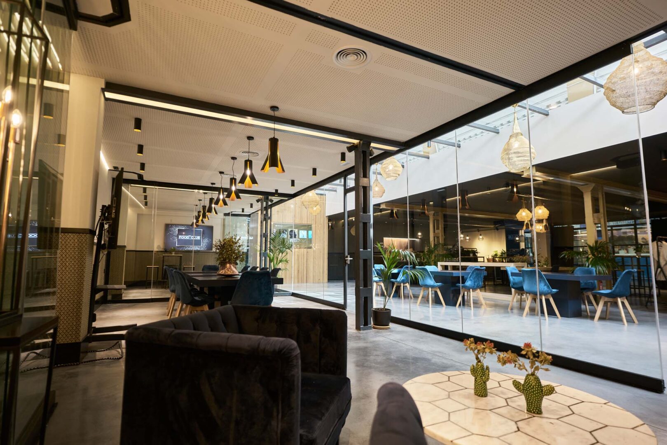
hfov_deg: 90.0
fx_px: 334
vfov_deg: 67.4
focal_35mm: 18
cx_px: 334
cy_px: 222
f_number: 2.8
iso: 100
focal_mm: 18
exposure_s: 1/40
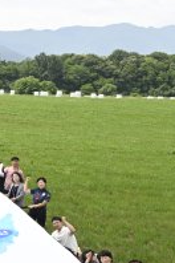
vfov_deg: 21.0
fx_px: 707
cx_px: -194
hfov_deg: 12.2
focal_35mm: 97
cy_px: 132
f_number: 11
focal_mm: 24
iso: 200
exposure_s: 1/200
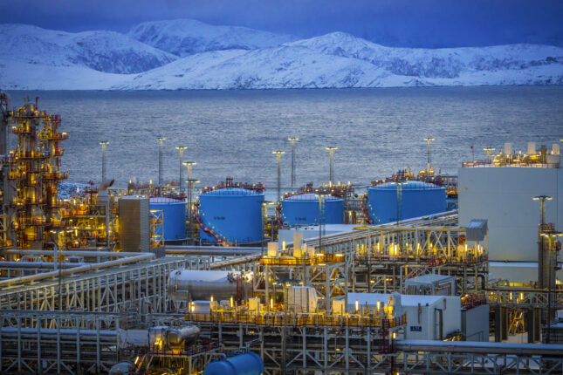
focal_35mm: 145
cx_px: 282
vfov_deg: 9.5
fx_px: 2267
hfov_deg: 14.2
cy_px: 188
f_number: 5
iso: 1600
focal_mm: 97
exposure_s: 1/125
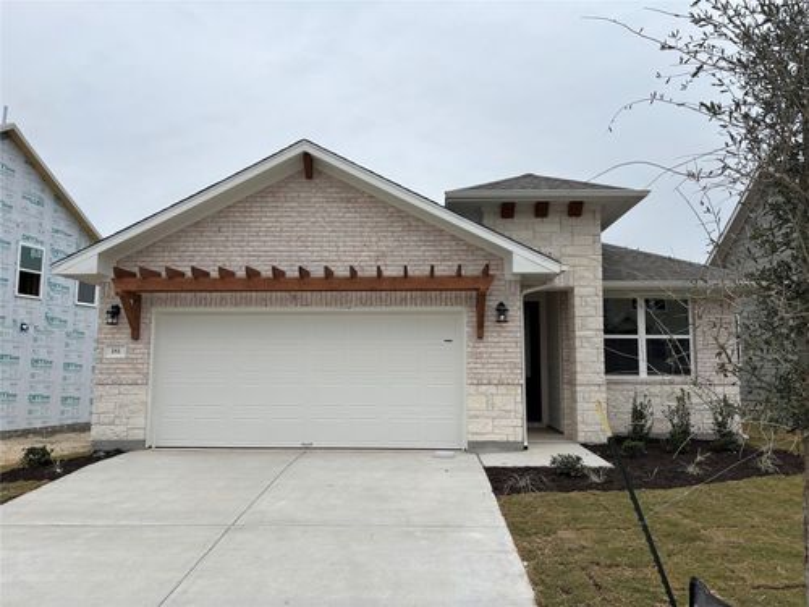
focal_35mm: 26
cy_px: 304
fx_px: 608
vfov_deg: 53.1
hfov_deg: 67.3
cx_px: 404
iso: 50
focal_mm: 5.96
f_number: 1.6
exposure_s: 1/1812
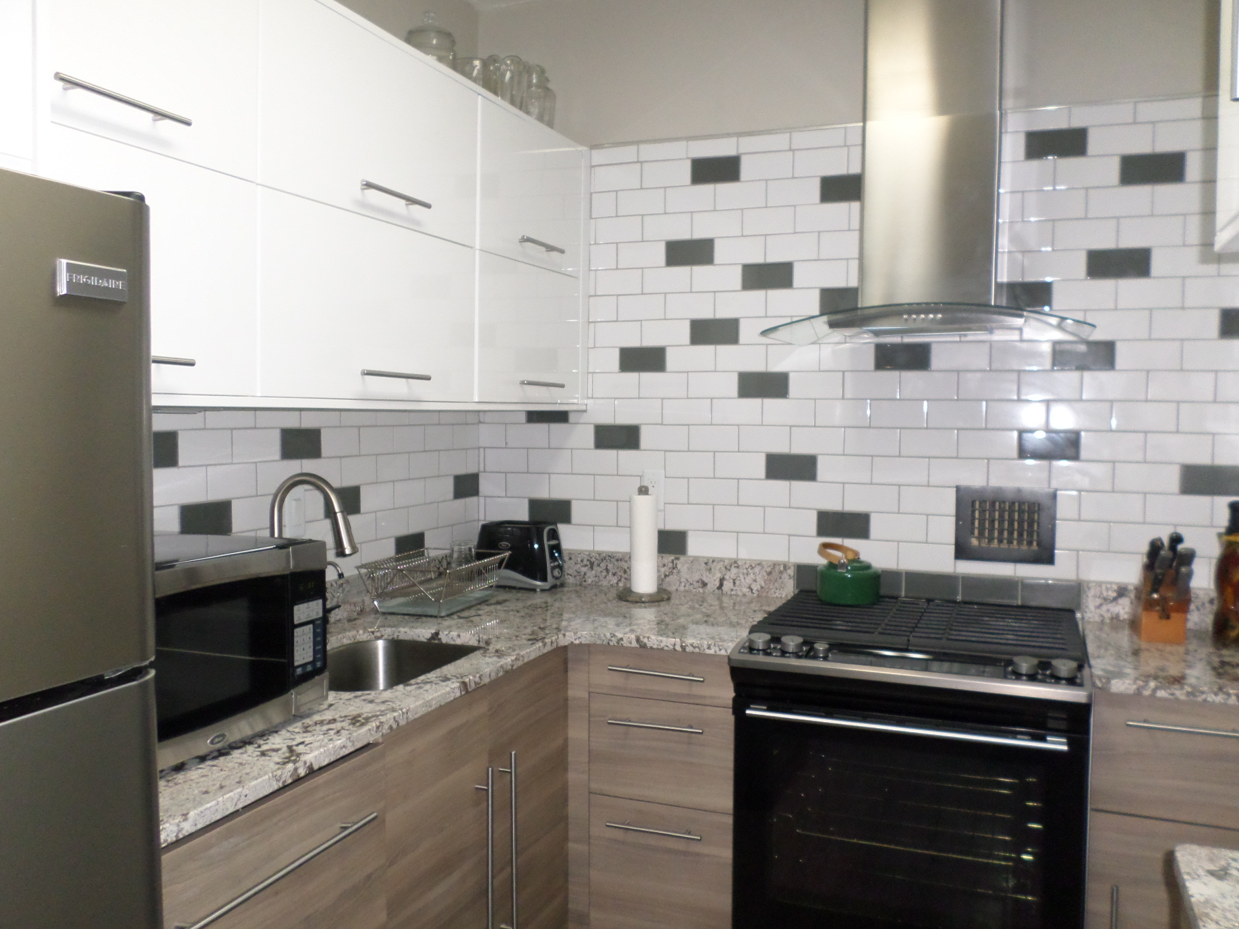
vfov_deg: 51.4
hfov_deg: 65.3
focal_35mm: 27
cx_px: 656
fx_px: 966
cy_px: 466
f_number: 2.5
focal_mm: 4.5
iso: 200
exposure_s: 1/30
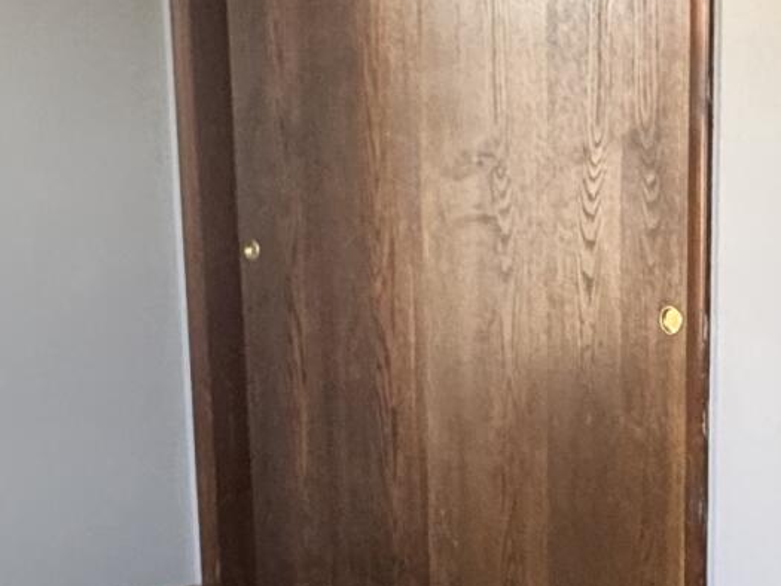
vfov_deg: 18.3
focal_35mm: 80
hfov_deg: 24.1
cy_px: 460
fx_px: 1805
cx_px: 601
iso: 320
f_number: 2.2
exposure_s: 1/71
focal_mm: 2.22
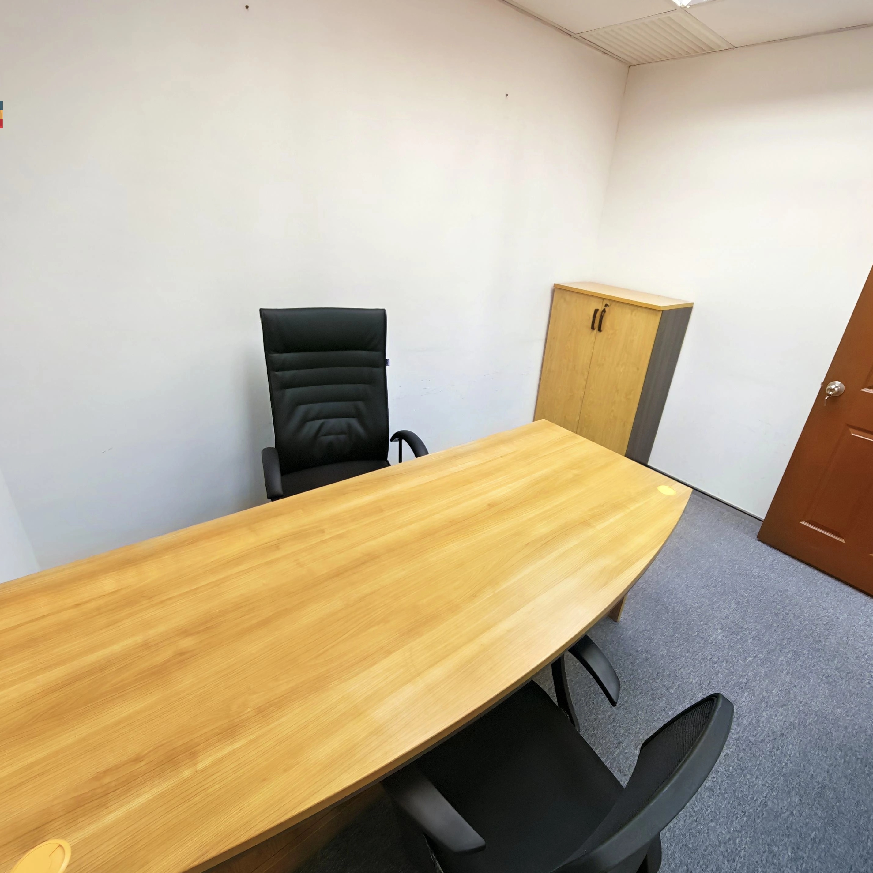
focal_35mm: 15
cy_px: 427
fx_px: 428
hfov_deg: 90.9
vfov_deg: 91.1
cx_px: 475
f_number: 2
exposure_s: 1/33
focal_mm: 1.82
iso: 200
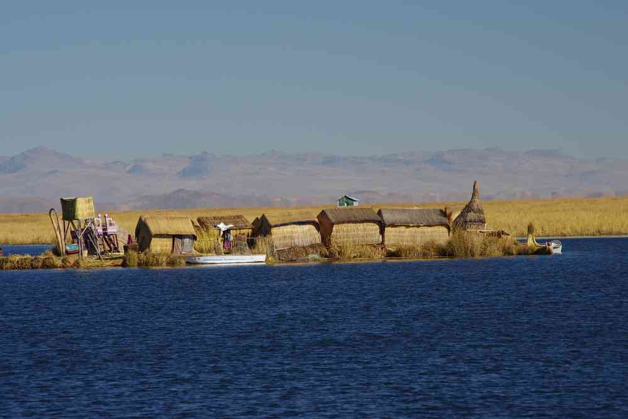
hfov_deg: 7.2
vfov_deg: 4.8
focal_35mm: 285
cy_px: 210
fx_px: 4971
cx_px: 314
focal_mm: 190
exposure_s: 1/250
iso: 200
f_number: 10
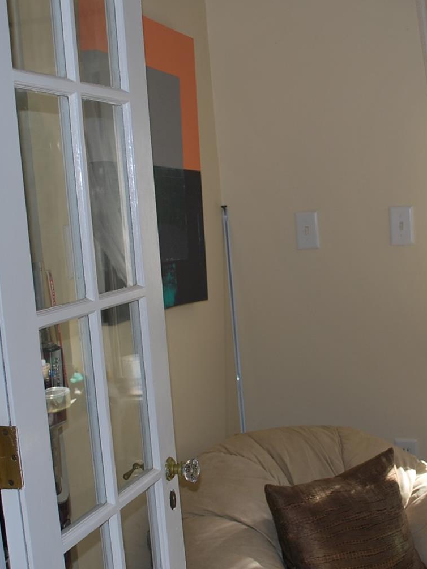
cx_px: 307
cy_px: 343
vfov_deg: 36.0
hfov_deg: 27.2
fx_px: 872
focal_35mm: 53
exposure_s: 1/200
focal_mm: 18
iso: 100
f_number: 4
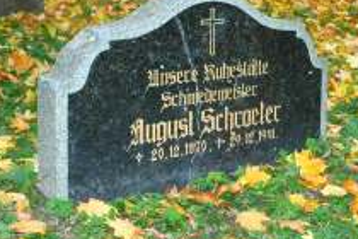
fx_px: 726
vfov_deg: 18.3
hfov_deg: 27.3
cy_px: 11
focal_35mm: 73
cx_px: 270
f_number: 3.8
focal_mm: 24
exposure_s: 1/60
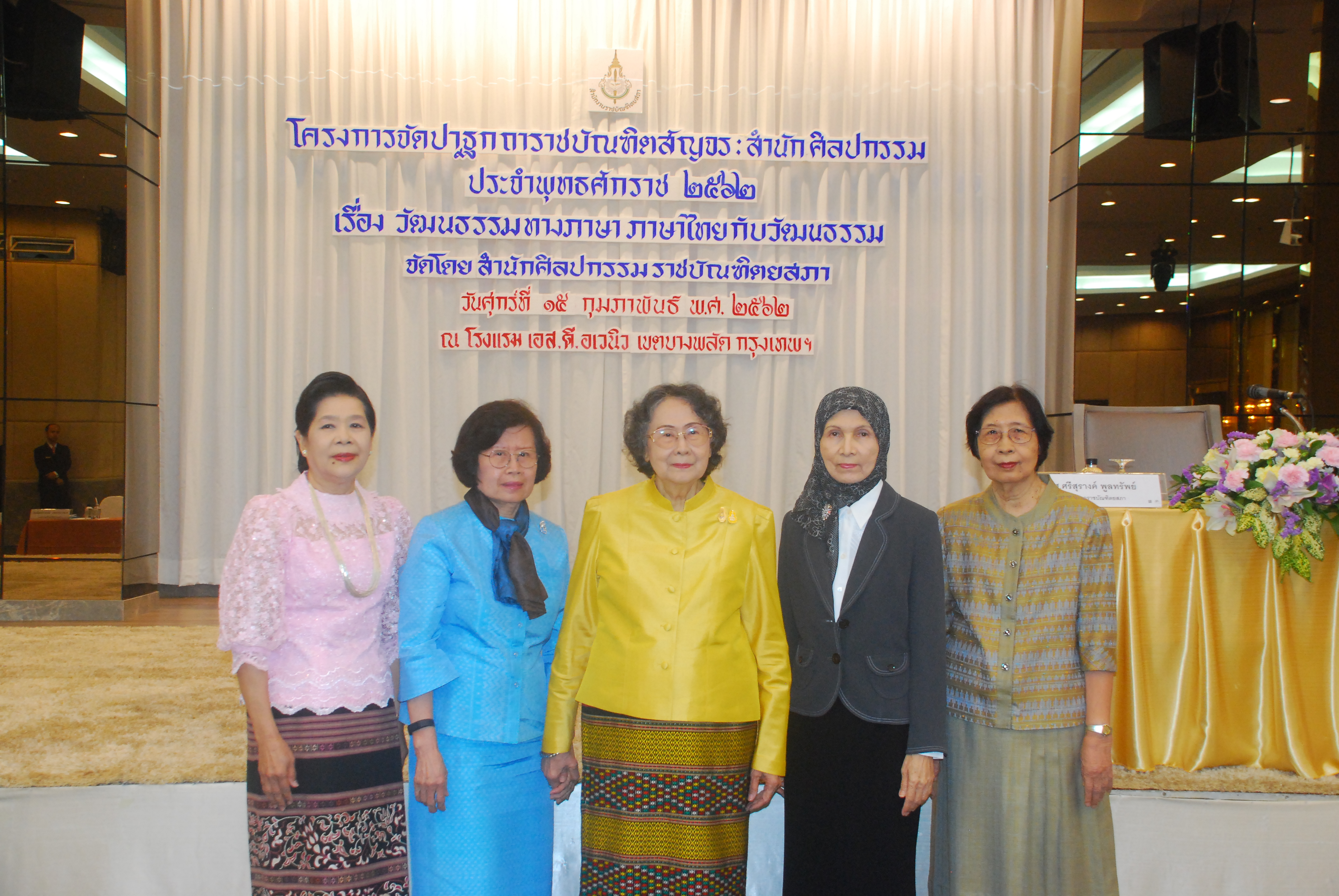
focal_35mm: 42
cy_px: 448
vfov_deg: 32.0
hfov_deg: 46.3
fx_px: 1564
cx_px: 670
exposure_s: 1/25
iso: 1000
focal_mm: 28
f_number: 4
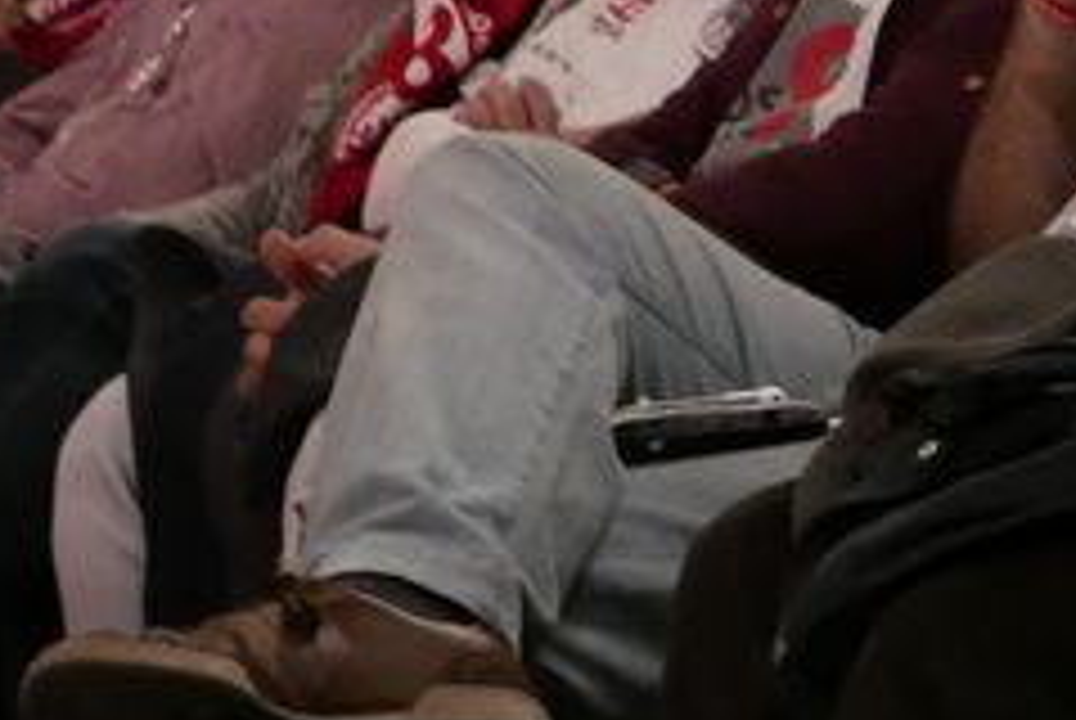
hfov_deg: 8.6
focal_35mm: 228
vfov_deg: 6.0
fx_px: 6823
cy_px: 202
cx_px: 1990
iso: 3200
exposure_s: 1/25
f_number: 2.8
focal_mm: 26.3
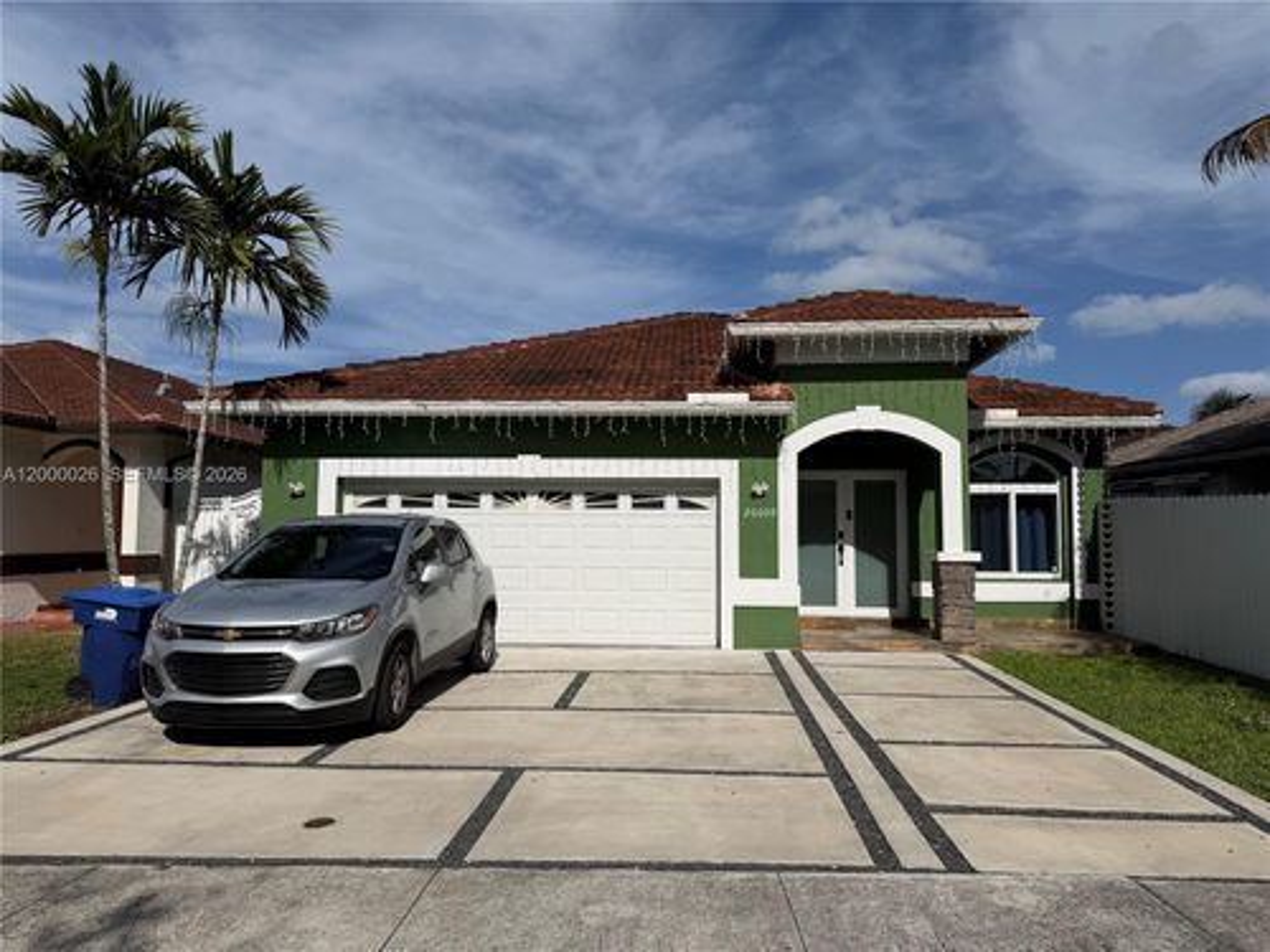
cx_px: 635
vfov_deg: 56.8
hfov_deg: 71.6
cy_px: 476
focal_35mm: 24
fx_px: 881
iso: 80
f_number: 1.78
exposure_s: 1/14286
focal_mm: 6.76
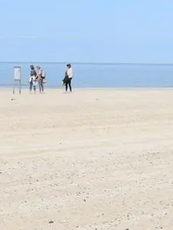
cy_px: 98
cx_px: 327
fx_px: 1139
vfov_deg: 11.6
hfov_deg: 8.3
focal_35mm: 171
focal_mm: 34
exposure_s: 1/500
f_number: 11
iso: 200
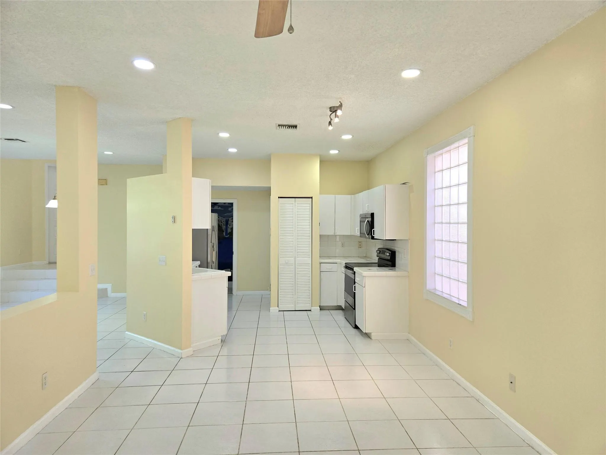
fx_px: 403
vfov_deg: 58.9
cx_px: 303
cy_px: 228
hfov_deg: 73.9
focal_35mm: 23
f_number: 1.8
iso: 32
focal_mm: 5.4
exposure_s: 1/60.2
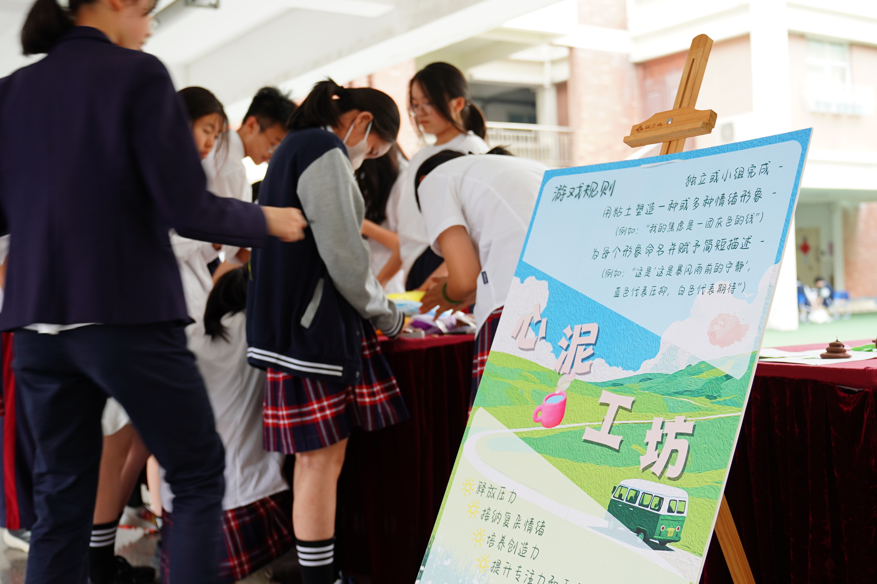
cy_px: 292
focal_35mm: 42
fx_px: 1023
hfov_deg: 46.4
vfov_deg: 31.9
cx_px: 438
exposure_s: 1/60
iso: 125
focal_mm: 28
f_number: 2.8
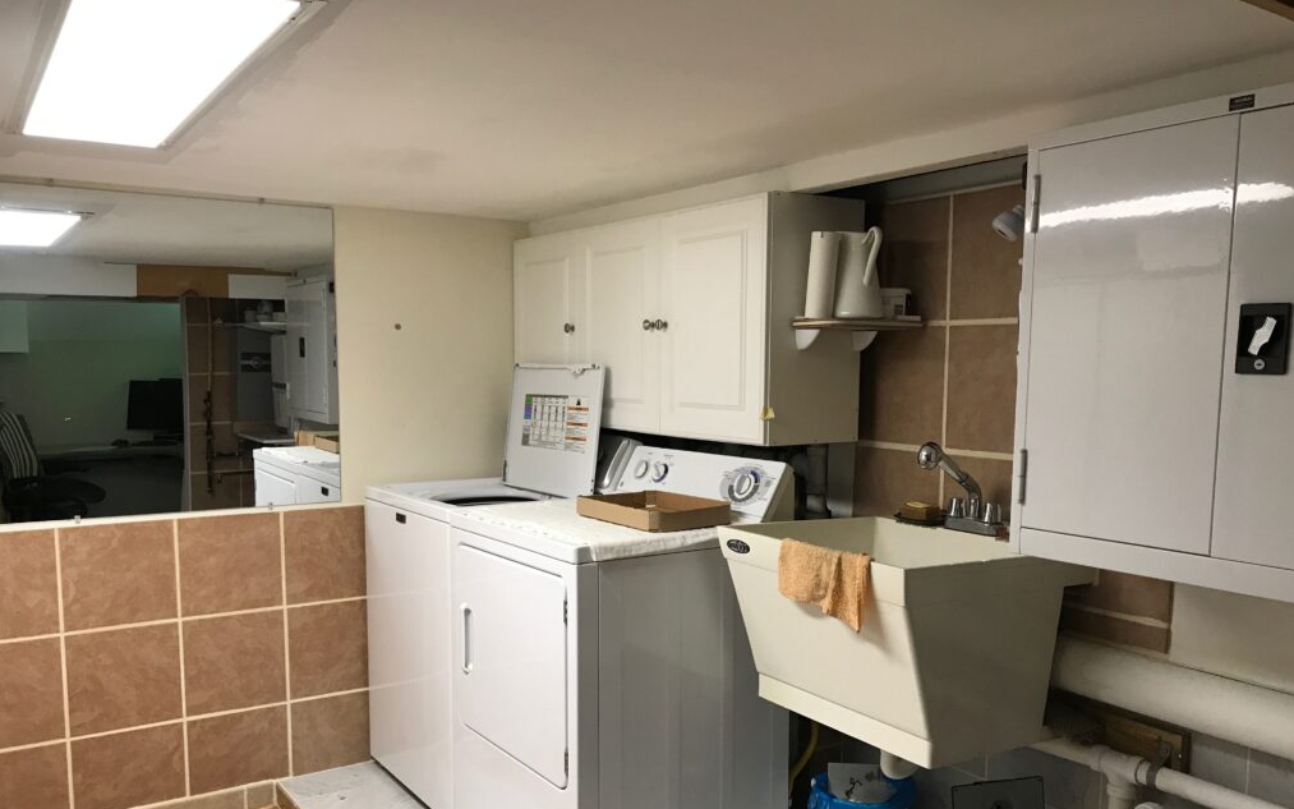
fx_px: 1058
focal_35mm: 30
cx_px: 645
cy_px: 486
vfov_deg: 41.6
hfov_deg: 62.9
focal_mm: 3.99
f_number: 1.8
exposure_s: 1/30
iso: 40
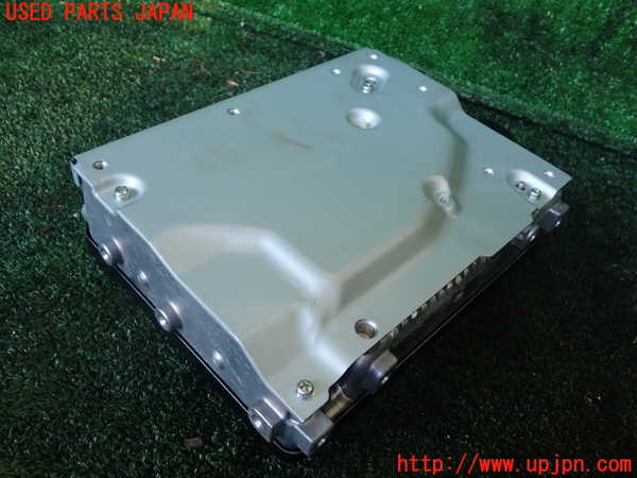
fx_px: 552
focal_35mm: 30
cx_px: 318
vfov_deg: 46.8
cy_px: 239
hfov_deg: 60.0
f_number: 2.3
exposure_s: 1/60
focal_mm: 5.4
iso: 200
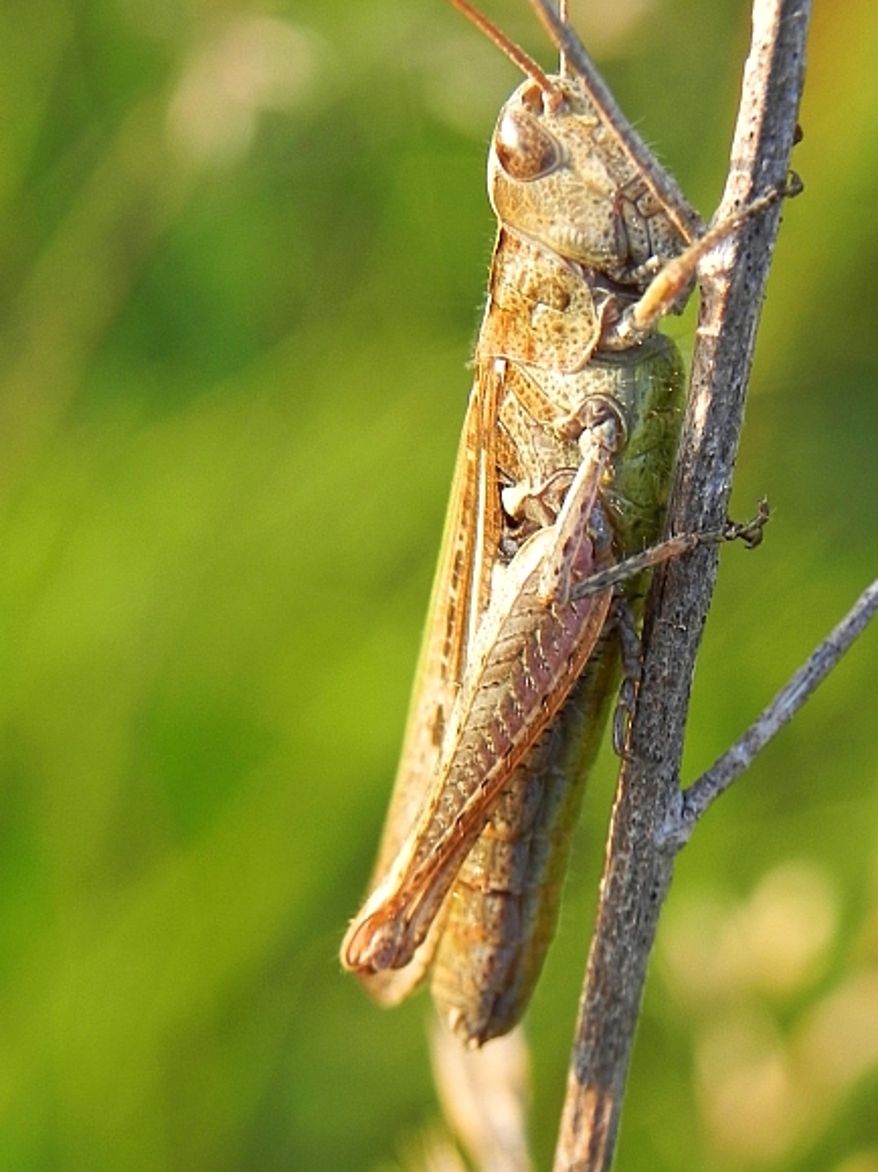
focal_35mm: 145
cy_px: 540
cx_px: 399
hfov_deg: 10.2
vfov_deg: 13.6
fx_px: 4906
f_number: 4
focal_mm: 18.8
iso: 160
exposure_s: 1/160
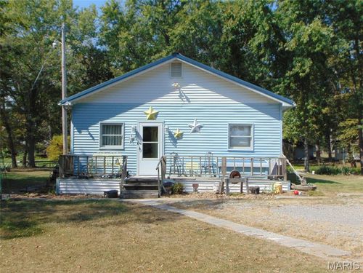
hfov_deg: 44.8
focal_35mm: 42
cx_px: 182
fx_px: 440
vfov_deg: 34.3
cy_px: 136
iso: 80
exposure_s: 1/160
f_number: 8.7
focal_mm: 7.6
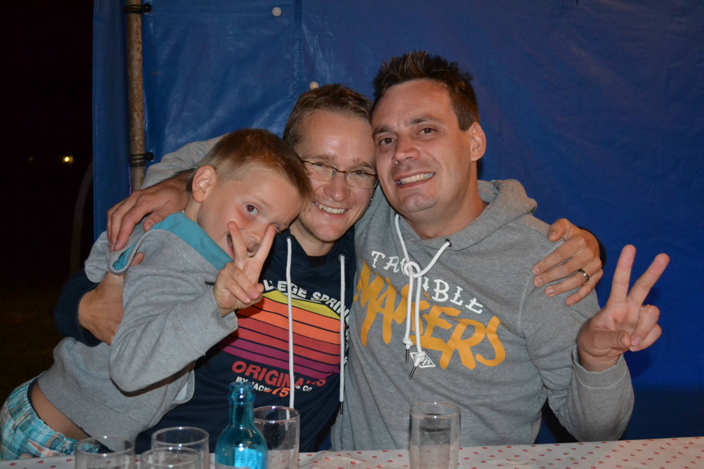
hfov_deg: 41.1
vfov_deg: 28.1
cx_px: 352
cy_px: 234
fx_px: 939
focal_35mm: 48
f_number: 4.8
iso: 3200
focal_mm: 32
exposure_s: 1/60
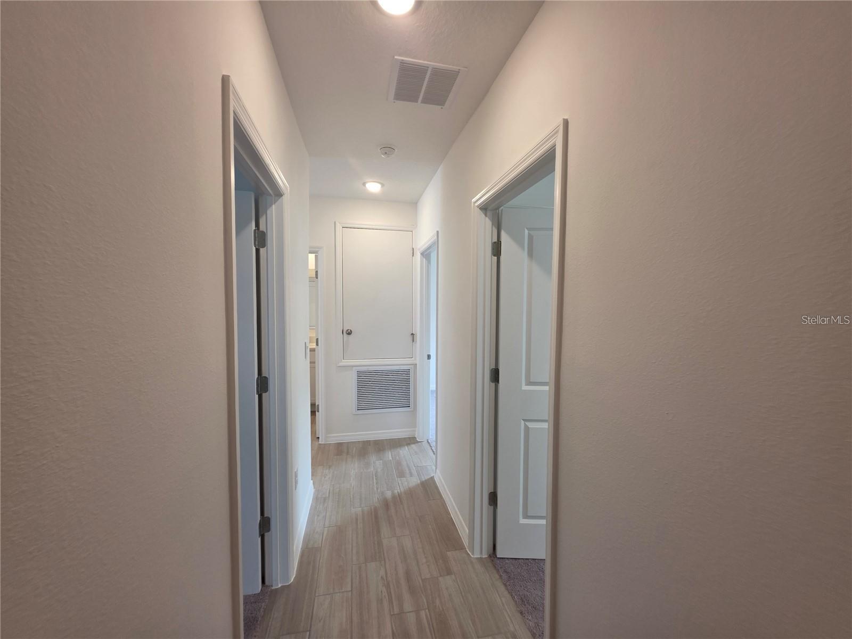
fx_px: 320
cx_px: 426
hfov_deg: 106.2
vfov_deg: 89.9
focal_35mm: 13
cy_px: 320
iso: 125
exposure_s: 1/120
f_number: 1.9
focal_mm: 2.2
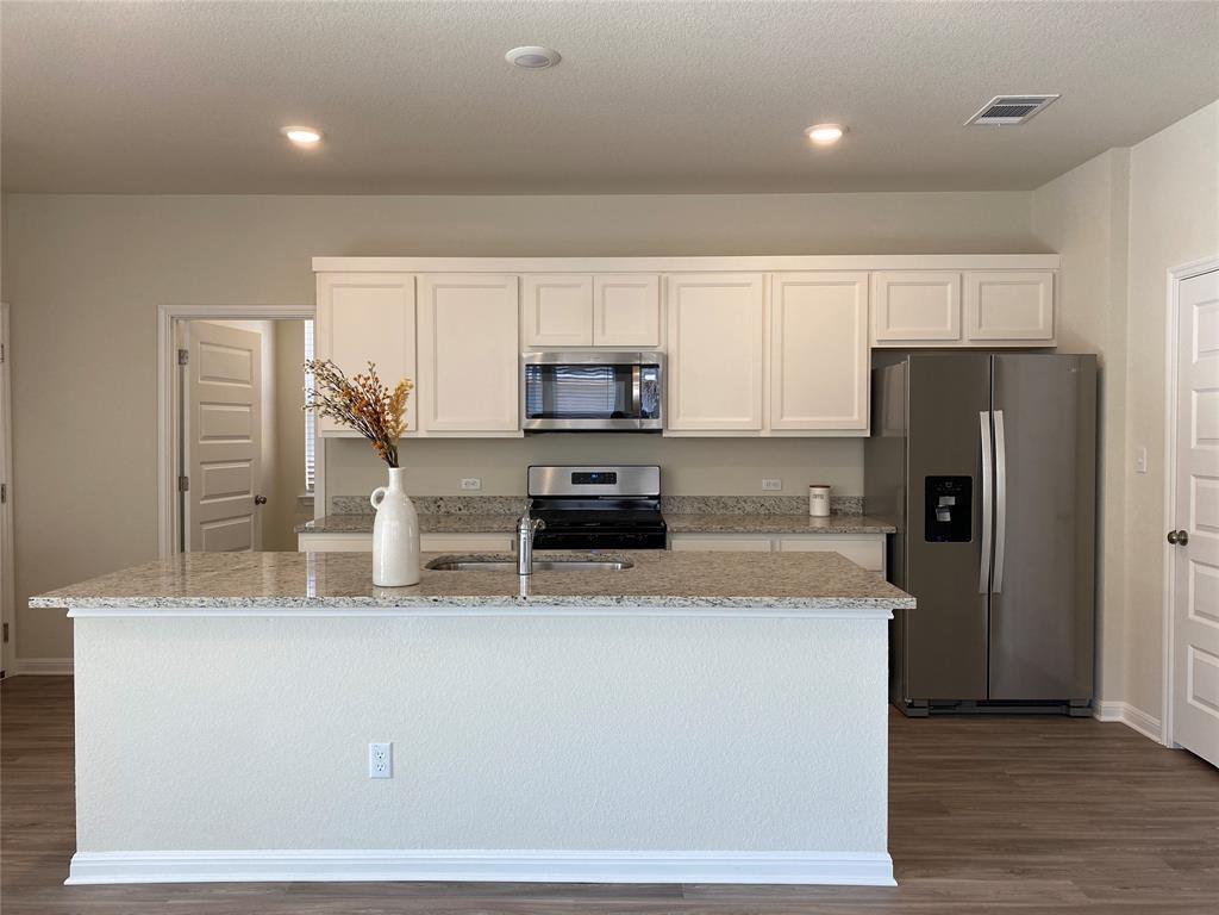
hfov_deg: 67.3
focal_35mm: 26
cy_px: 458
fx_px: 916
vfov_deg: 53.1
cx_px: 610
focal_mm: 4.25
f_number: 1.8
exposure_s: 1/120
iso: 80
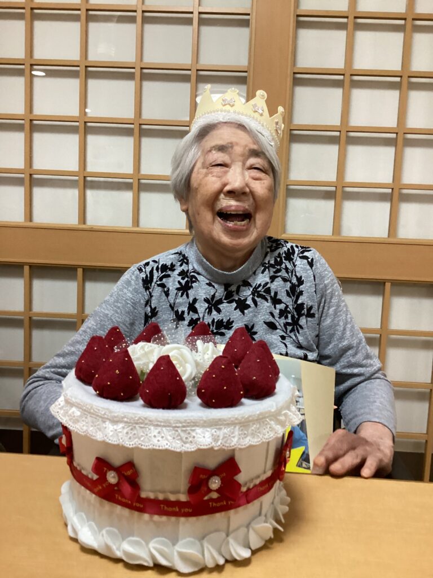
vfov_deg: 58.4
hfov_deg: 45.4
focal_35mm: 31
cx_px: 216
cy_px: 289
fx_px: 517
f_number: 2.4
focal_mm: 3.3
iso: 320
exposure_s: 1/60
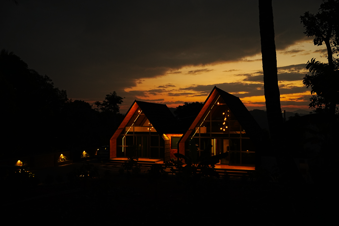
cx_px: 170
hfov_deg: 54.4
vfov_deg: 37.9
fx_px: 330
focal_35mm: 35
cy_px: 113
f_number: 2.8
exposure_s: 1/80
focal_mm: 35
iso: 800
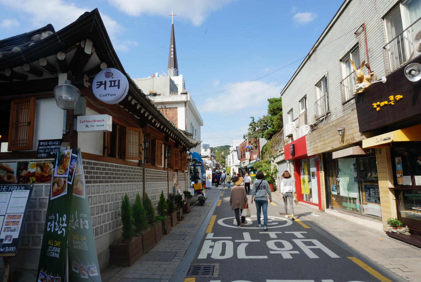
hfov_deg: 73.7
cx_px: 210
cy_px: 141
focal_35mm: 24
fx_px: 281
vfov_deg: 53.2
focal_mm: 16
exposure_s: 1/100
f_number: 13
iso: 100
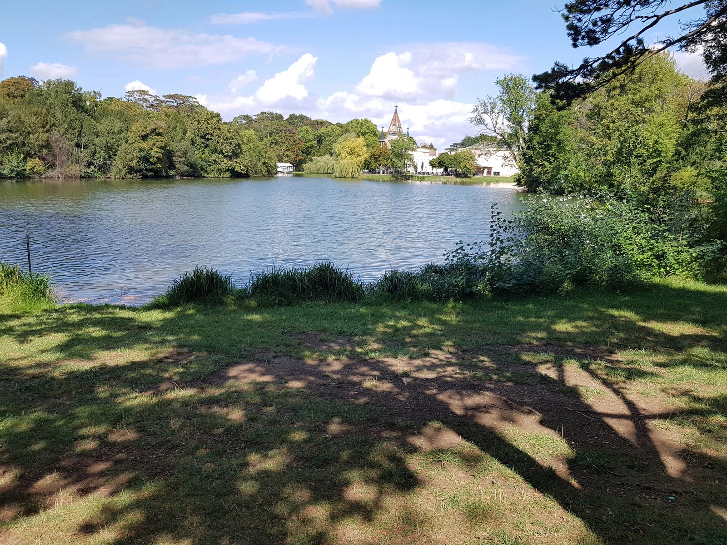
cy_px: 272
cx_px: 364
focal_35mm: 26
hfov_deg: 67.3
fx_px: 546
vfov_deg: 53.1
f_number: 1.7
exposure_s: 1/1596
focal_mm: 4.2
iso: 50
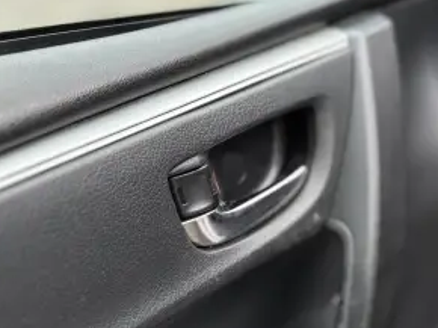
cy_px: 254
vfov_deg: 27.0
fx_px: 670
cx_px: 301
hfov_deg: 35.8
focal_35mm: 53
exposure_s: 1/121
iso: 100
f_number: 1.78
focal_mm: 6.86
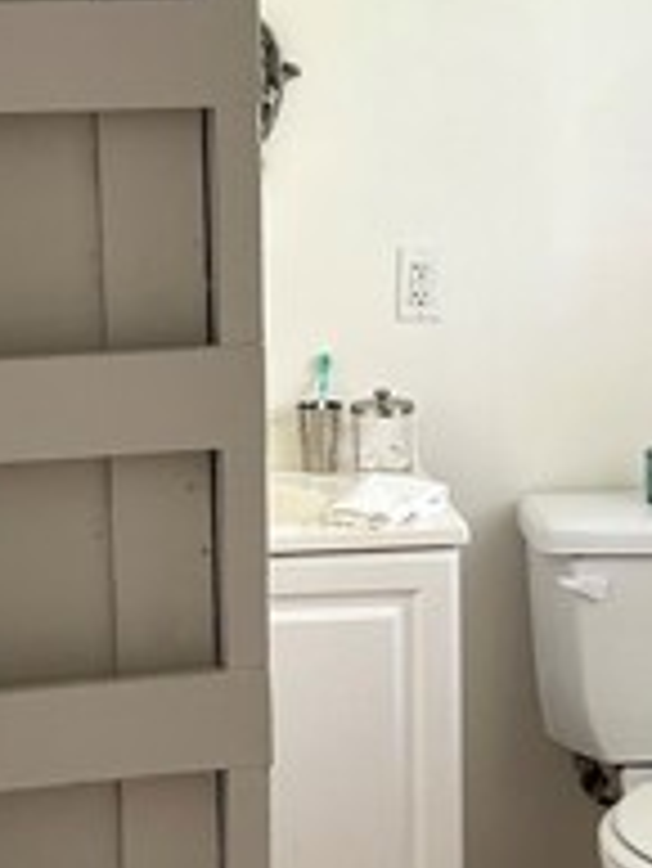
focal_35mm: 86
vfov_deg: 22.7
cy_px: 472
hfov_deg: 17.2
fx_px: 2157
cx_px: 373
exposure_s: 1/74
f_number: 1.5
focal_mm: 5.7
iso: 125
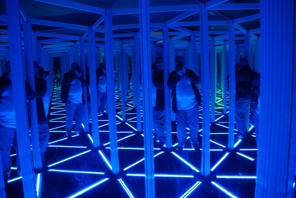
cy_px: 99
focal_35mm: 27
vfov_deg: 48.0
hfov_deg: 67.4
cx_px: 148
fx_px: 222
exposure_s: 1/30
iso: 1600
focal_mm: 18
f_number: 3.5
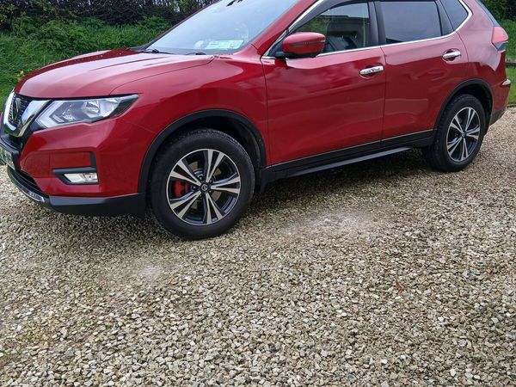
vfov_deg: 53.1
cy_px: 194
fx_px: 388
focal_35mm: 26
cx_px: 258
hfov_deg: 67.3
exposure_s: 1/104
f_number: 1.8
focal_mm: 3.98
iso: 20
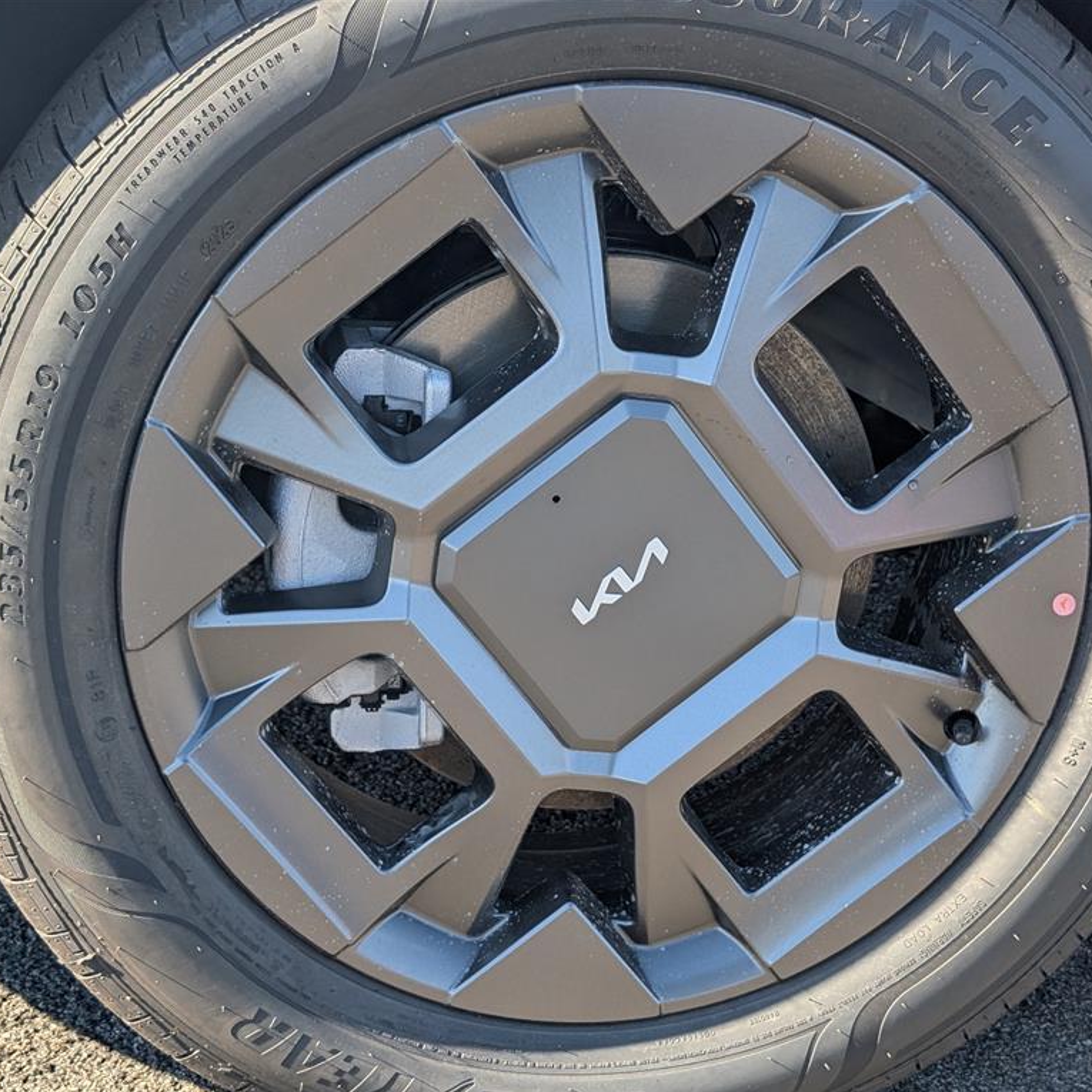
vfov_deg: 29.6
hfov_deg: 29.5
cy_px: 547
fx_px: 2070
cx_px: 577
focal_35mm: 58
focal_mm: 6.9
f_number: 1.68
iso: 23
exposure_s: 1/270
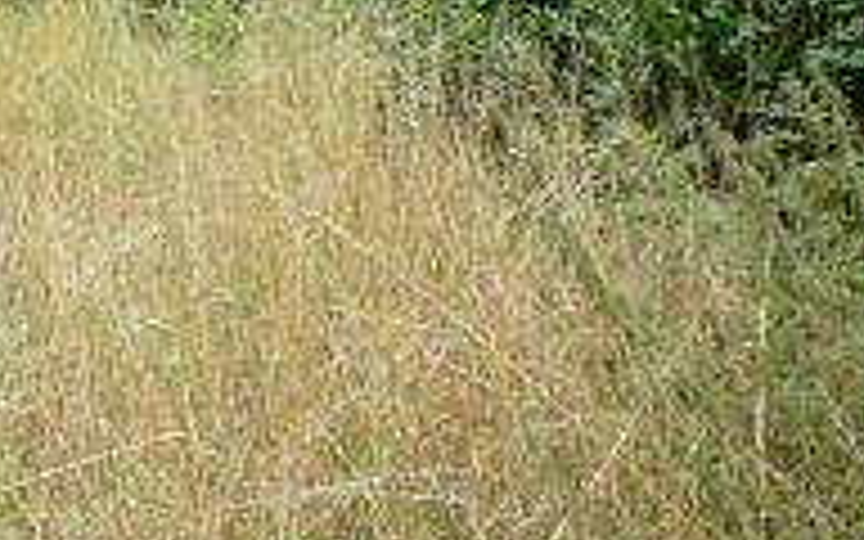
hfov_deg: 20.0
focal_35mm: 98
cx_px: -148
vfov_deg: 12.7
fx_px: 2308
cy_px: -243
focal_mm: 5.2
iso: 100
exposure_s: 1/400
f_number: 4
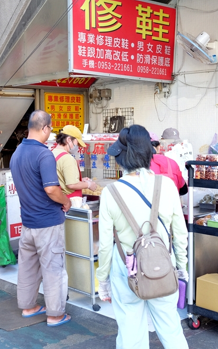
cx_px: 75
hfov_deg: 23.9
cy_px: 175
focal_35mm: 54
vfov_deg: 37.5
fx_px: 513
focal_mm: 23
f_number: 3.6
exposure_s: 1/75
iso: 400
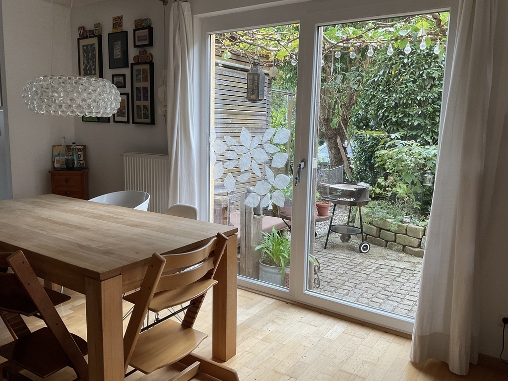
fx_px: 426
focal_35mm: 29
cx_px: 254
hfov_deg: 61.7
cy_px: 190
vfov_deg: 48.2
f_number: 1.8
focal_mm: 3
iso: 64
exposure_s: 1/100
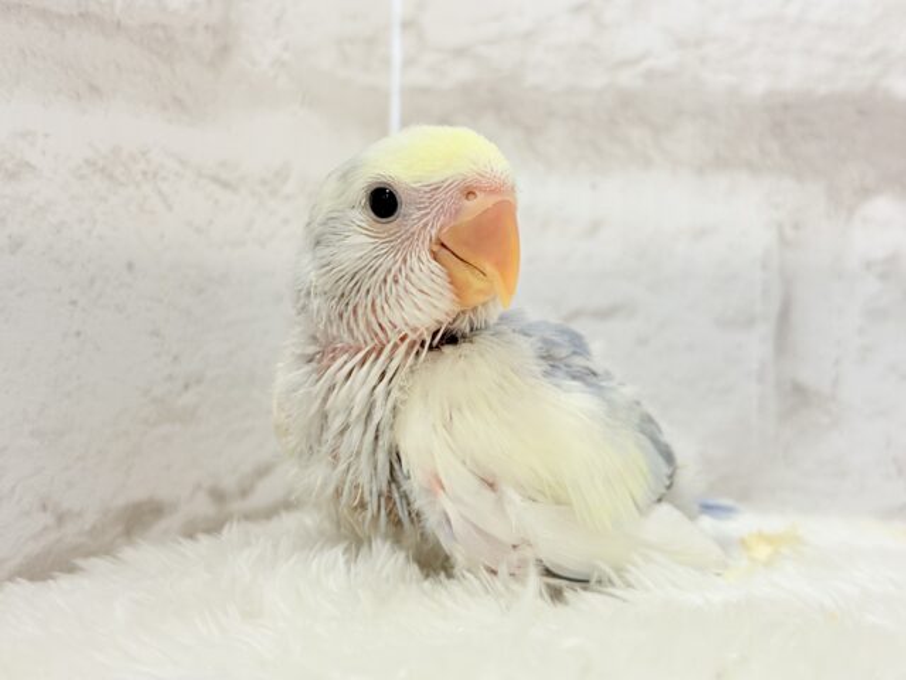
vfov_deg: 28.0
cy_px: 340
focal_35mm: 52
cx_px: 453
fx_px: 1361
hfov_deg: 36.8
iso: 50
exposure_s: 1/50
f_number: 1.6
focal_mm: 5.96
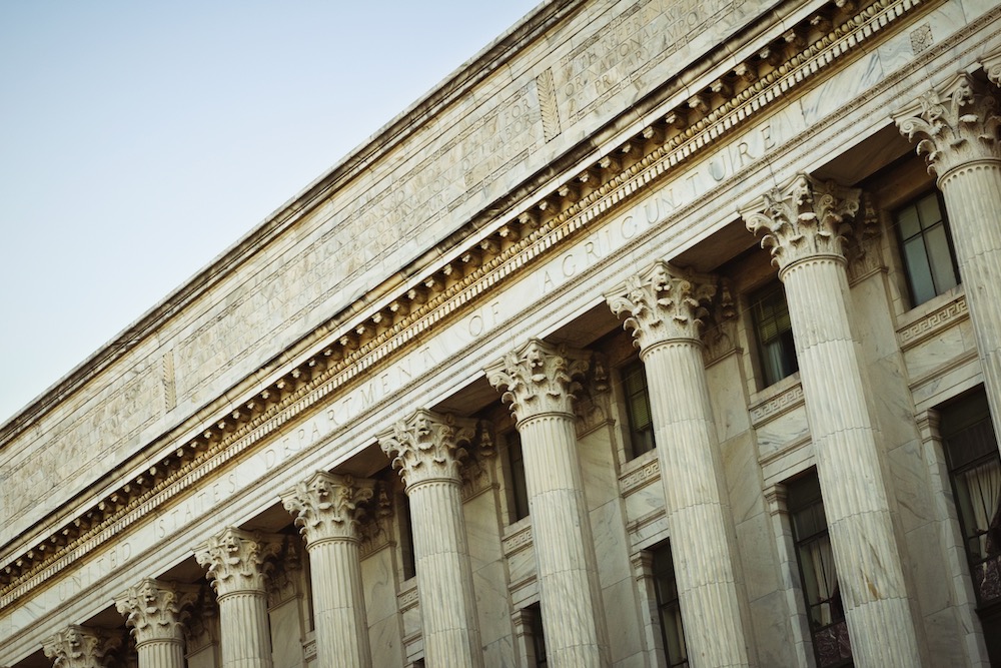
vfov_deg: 17.5
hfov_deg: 26.0
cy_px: 334
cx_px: 500
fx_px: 2169
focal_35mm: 78
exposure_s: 1/320
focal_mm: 52
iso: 400
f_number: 7.1
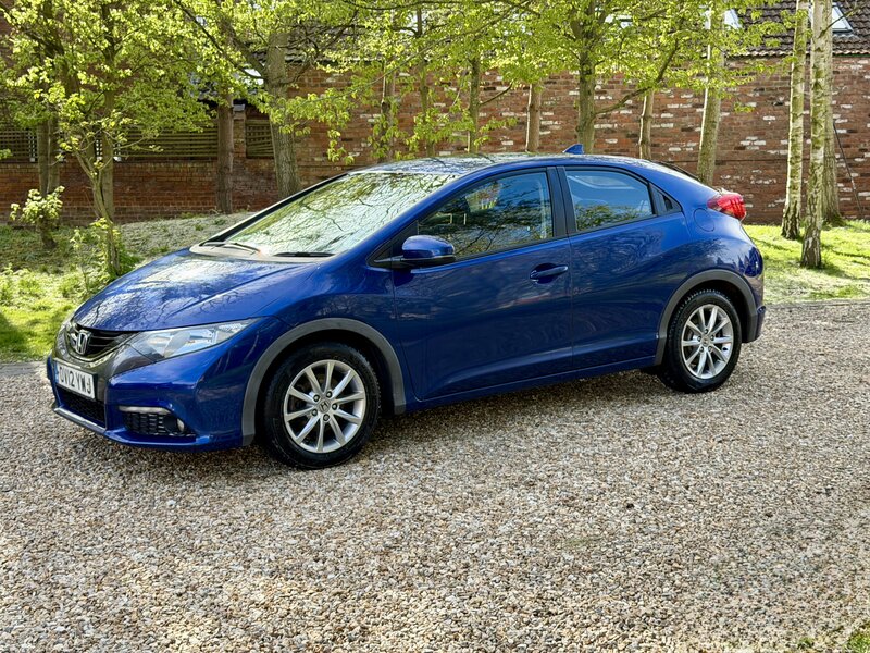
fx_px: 1206
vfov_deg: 30.3
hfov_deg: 39.7
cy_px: 326
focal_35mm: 48
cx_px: 435
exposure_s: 1/794
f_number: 1.78
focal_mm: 6.76
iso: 100
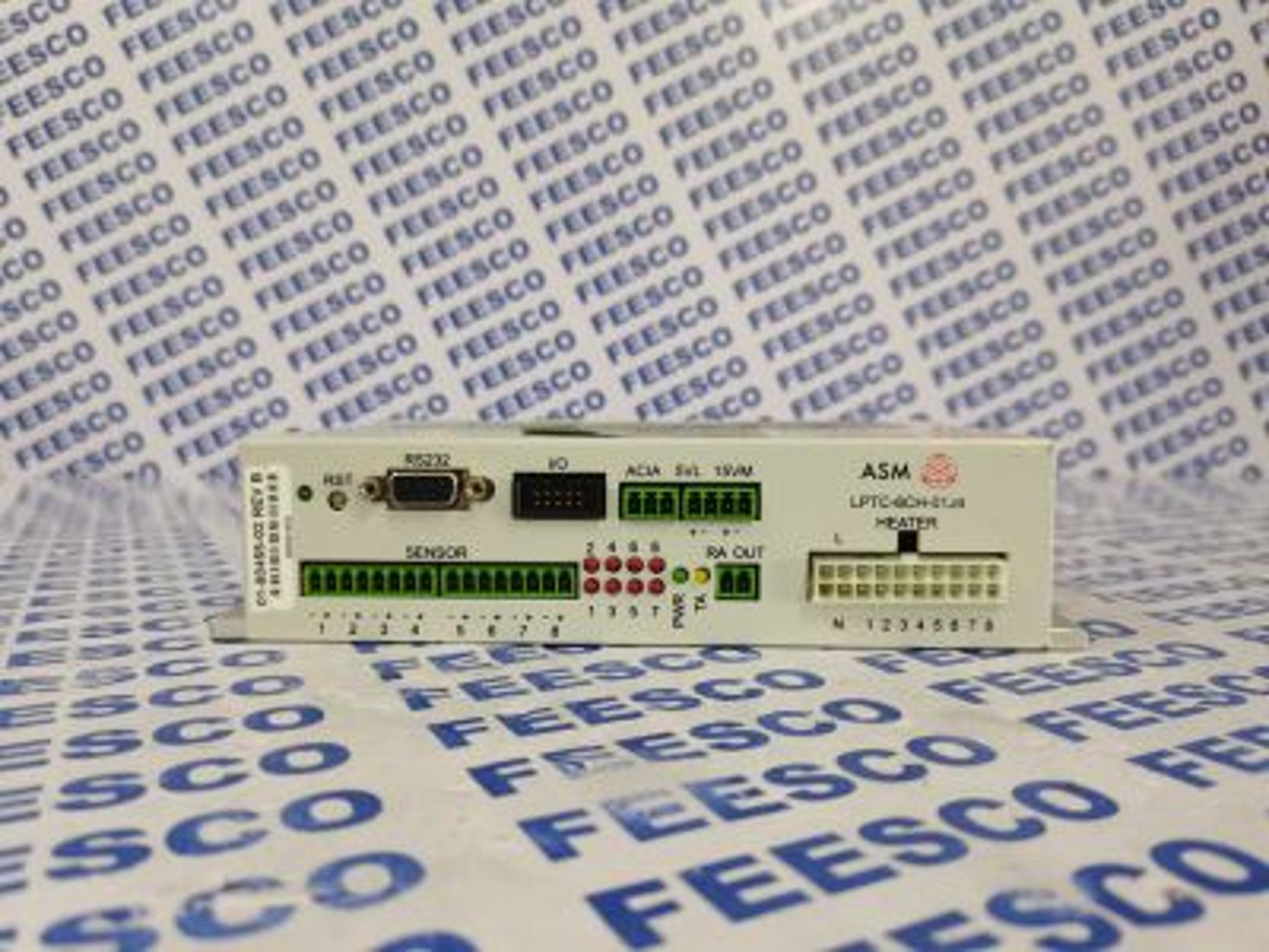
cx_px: 634
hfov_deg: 67.3
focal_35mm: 26
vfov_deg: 53.1
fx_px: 953
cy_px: 476
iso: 320
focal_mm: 5.58
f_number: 1.8
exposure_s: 1/30
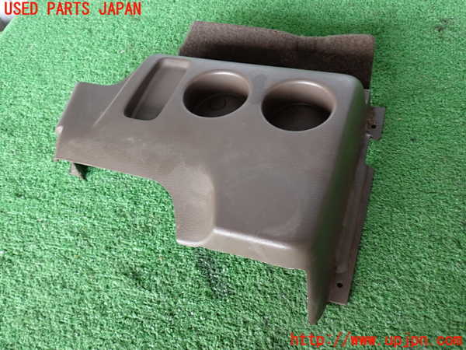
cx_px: 233
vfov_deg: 44.2
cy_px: 175
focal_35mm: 32
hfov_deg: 56.8
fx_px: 431
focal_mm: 5.79
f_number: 2.4
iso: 200
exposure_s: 1/30
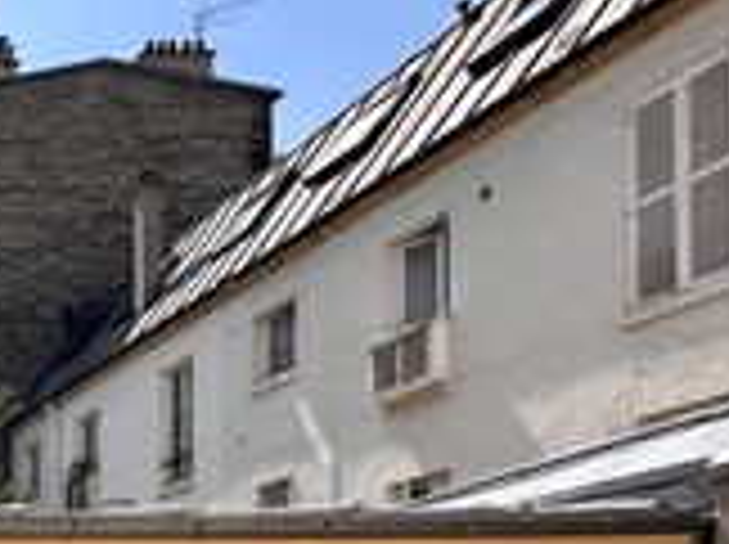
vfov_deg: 24.8
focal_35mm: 52
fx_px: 1093
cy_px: 683
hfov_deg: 24.1
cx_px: -486
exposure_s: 1/1350
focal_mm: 2.22
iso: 50
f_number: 2.2
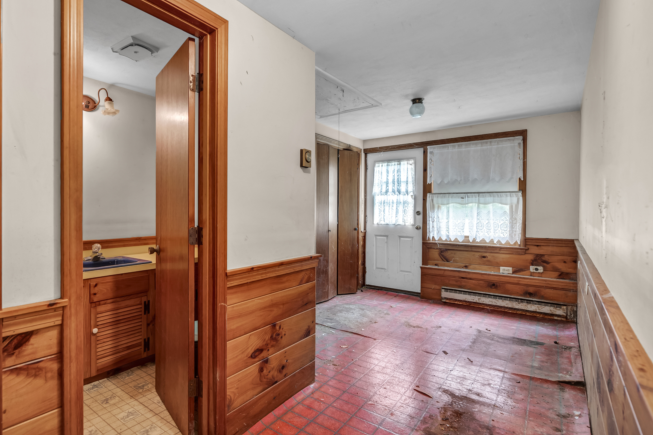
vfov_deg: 67.2
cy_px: 196
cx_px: 255
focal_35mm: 18
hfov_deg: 88.7
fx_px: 326
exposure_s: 1/20
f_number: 4
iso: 320
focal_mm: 14
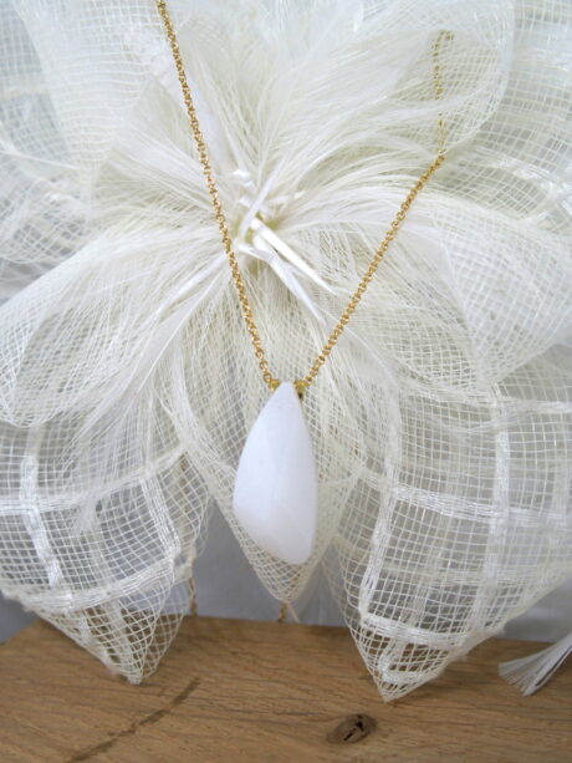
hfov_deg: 31.5
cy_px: 382
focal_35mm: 46
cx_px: 286
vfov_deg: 41.2
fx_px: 1013
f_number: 2.8
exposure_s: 1/100
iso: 100
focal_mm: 9.8
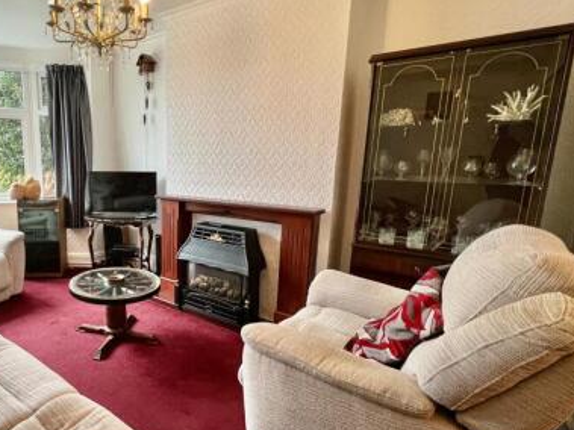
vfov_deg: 65.9
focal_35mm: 20
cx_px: 154
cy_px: 220
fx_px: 332
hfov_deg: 76.6
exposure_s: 1/50
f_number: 1.8
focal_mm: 1.57
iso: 200
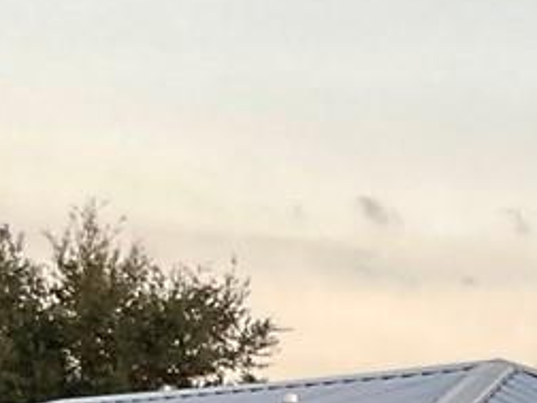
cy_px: 684
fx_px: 2854
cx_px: 899
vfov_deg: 7.8
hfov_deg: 10.3
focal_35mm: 184
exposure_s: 1/120
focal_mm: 3
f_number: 1.8
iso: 25
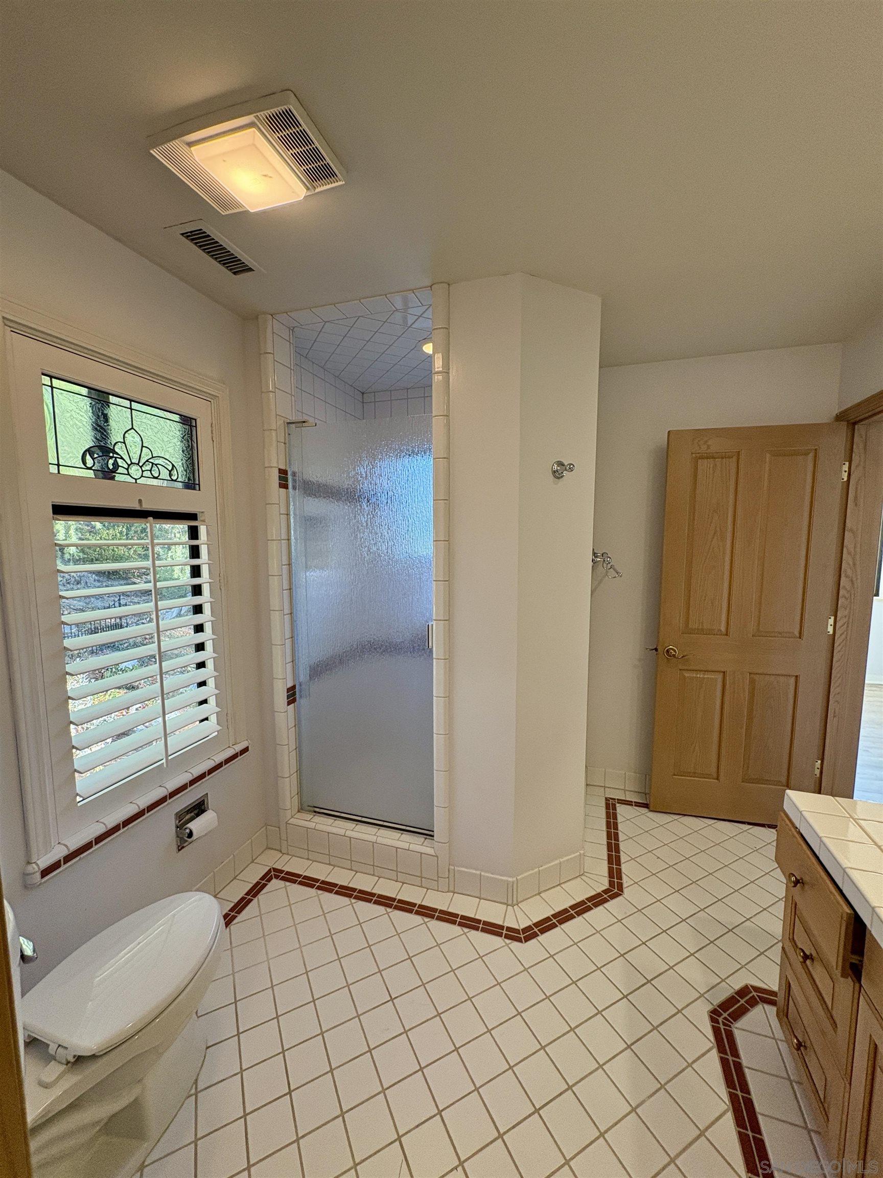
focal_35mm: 14
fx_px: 476
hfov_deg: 85.7
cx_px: 442
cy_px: 589
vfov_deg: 102.1
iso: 200
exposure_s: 1/120
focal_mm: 2.22
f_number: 2.2
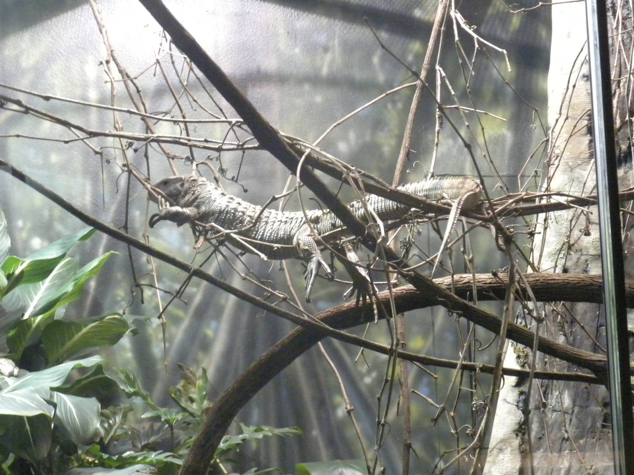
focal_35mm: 119
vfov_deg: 12.5
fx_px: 2180
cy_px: 238
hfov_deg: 16.6
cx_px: 317
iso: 800
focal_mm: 21
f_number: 5.1
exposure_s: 1/28.8
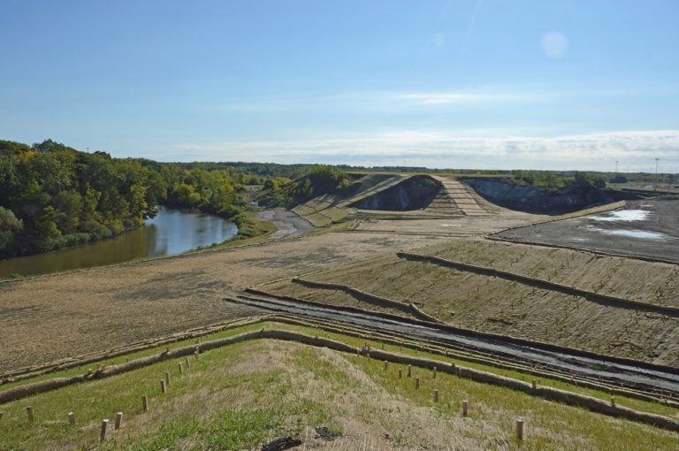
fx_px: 509
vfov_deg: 47.8
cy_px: 226
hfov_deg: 67.4
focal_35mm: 27
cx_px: 340
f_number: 16
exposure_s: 1/400
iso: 200
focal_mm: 18
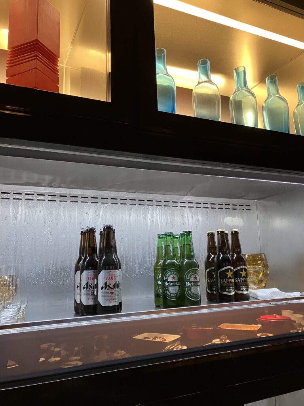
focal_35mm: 28
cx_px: 152
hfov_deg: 49.7
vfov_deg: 63.4
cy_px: 203
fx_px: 328
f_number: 1.8
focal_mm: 3.99
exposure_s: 1/59
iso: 320
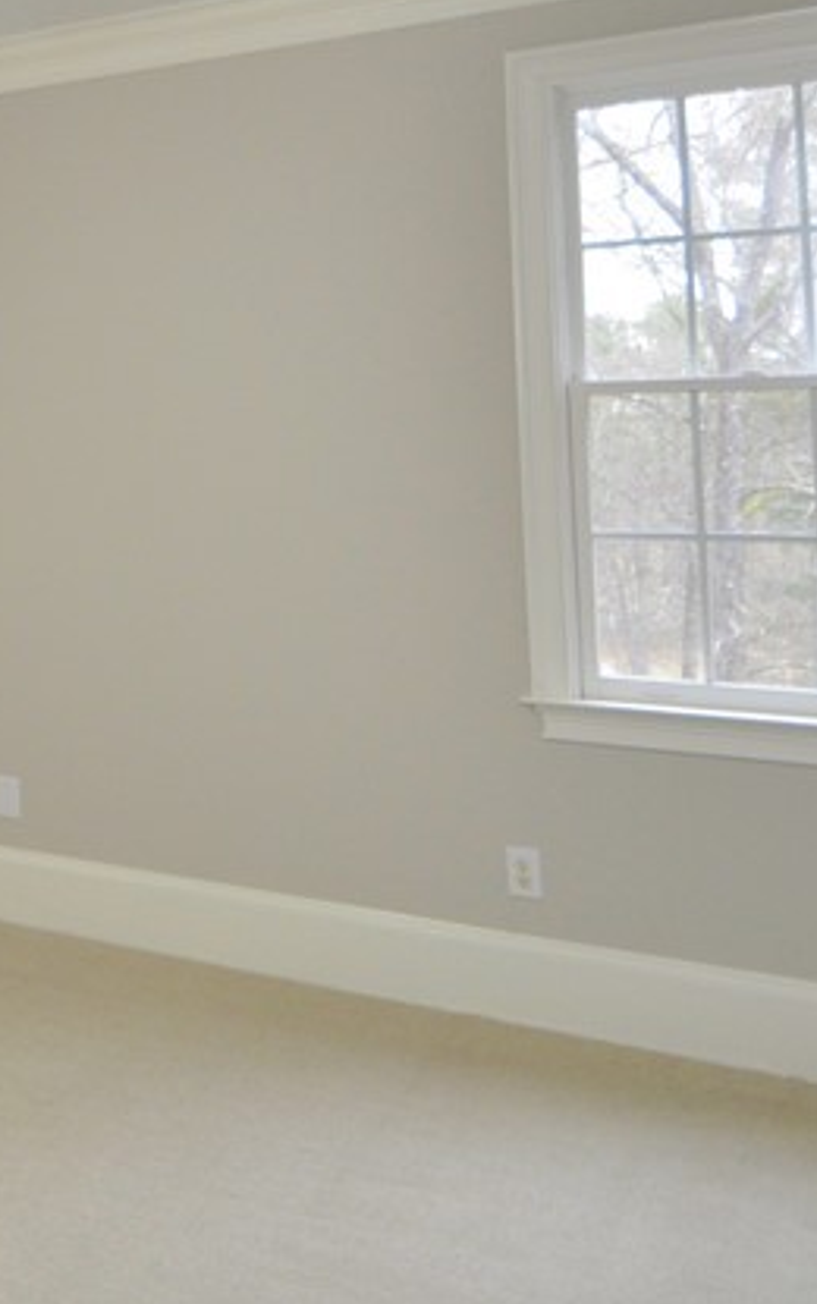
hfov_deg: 27.9
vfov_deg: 47.6
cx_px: -173
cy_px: 339
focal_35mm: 40
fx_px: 1423
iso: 500
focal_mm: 10
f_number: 4
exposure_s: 1/60
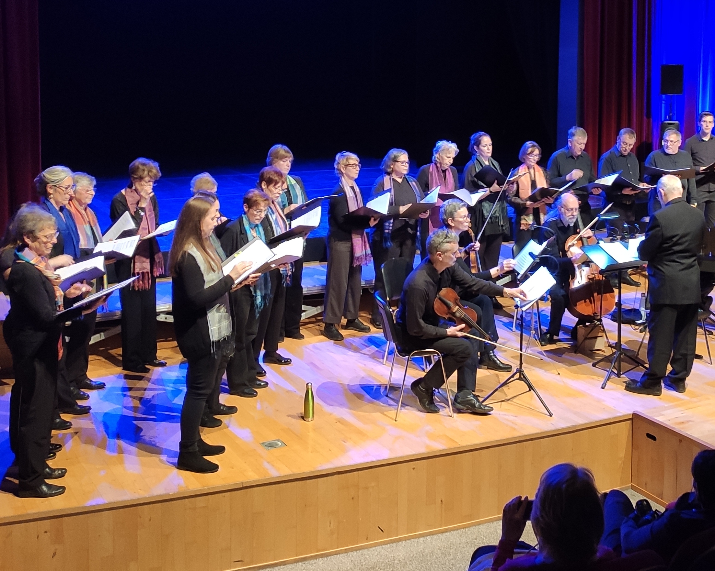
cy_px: 152
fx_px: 973
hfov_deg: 39.9
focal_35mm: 46
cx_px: 464
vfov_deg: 32.2
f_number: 1.75
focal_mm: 4.77
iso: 1037
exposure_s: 1/33
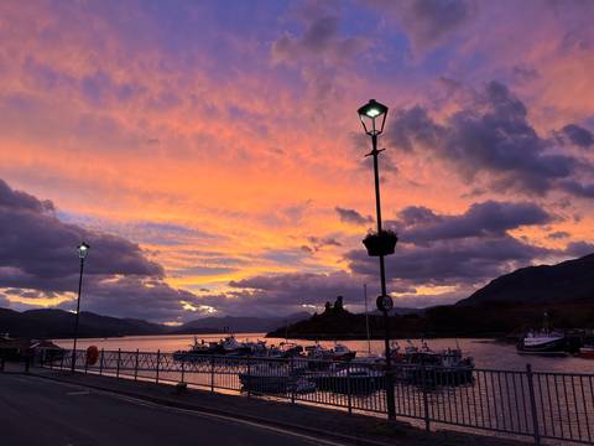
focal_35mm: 26
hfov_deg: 67.3
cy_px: 223
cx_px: 297
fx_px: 446
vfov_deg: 53.1
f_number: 1.6
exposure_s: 1/121
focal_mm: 5.1
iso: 50
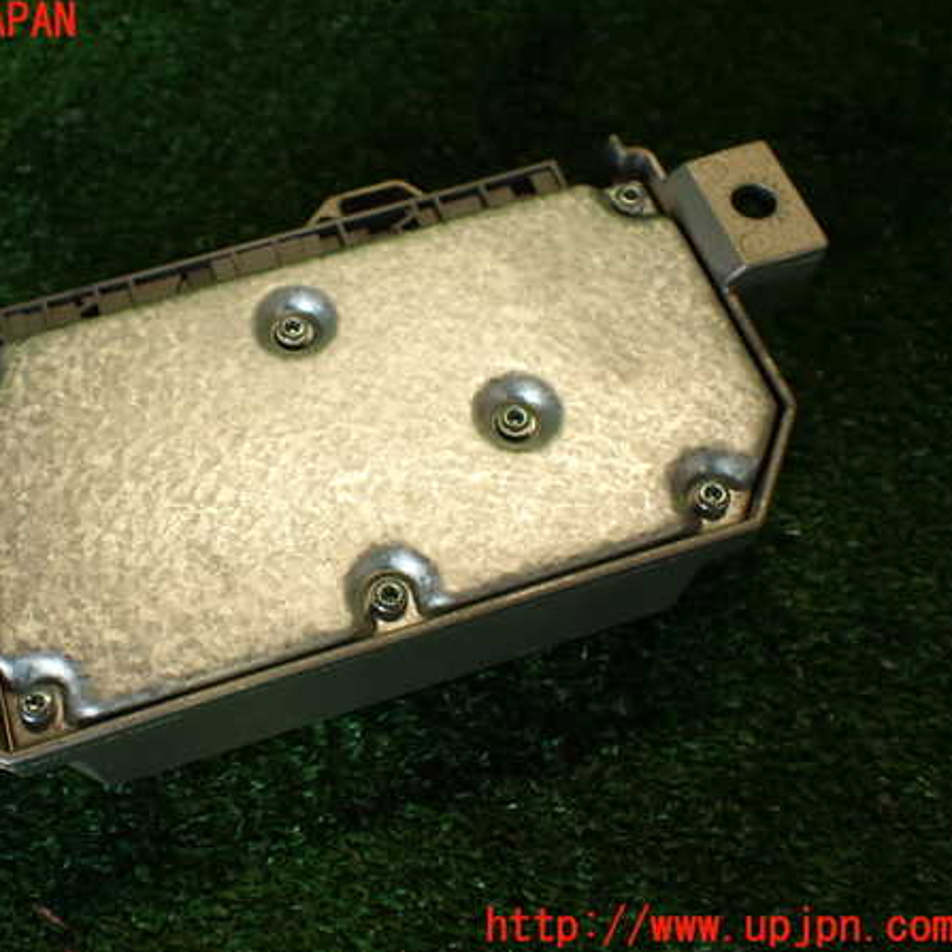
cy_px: 475
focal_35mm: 38
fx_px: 1182
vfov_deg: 43.9
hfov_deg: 43.3
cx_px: 328
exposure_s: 1/80
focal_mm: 5.79
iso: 100
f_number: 2.4
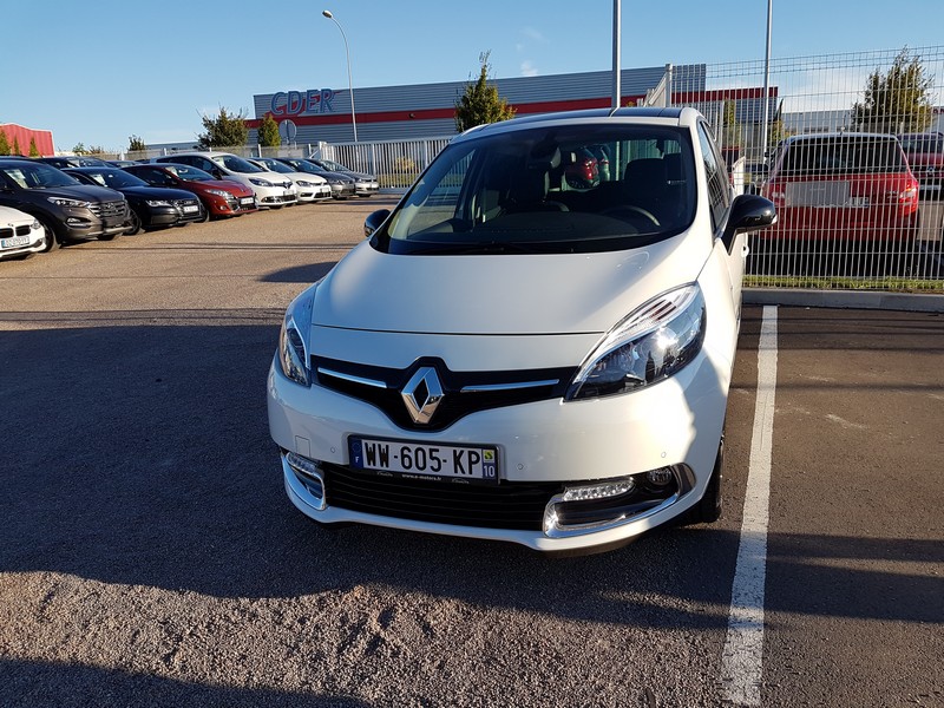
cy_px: 354
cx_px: 472
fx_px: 709
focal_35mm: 26
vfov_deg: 53.1
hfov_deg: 67.3
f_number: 1.7
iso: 40
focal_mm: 4.2
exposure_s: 1/1140
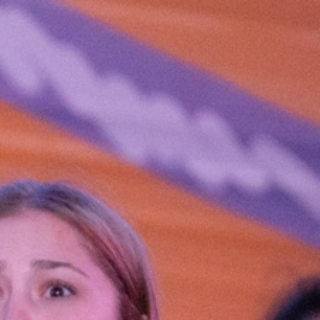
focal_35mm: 1014
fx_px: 10605
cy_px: 370
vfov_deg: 1.7
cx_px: -263
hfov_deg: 1.7
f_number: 2.8
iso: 5000
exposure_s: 1/200
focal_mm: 200
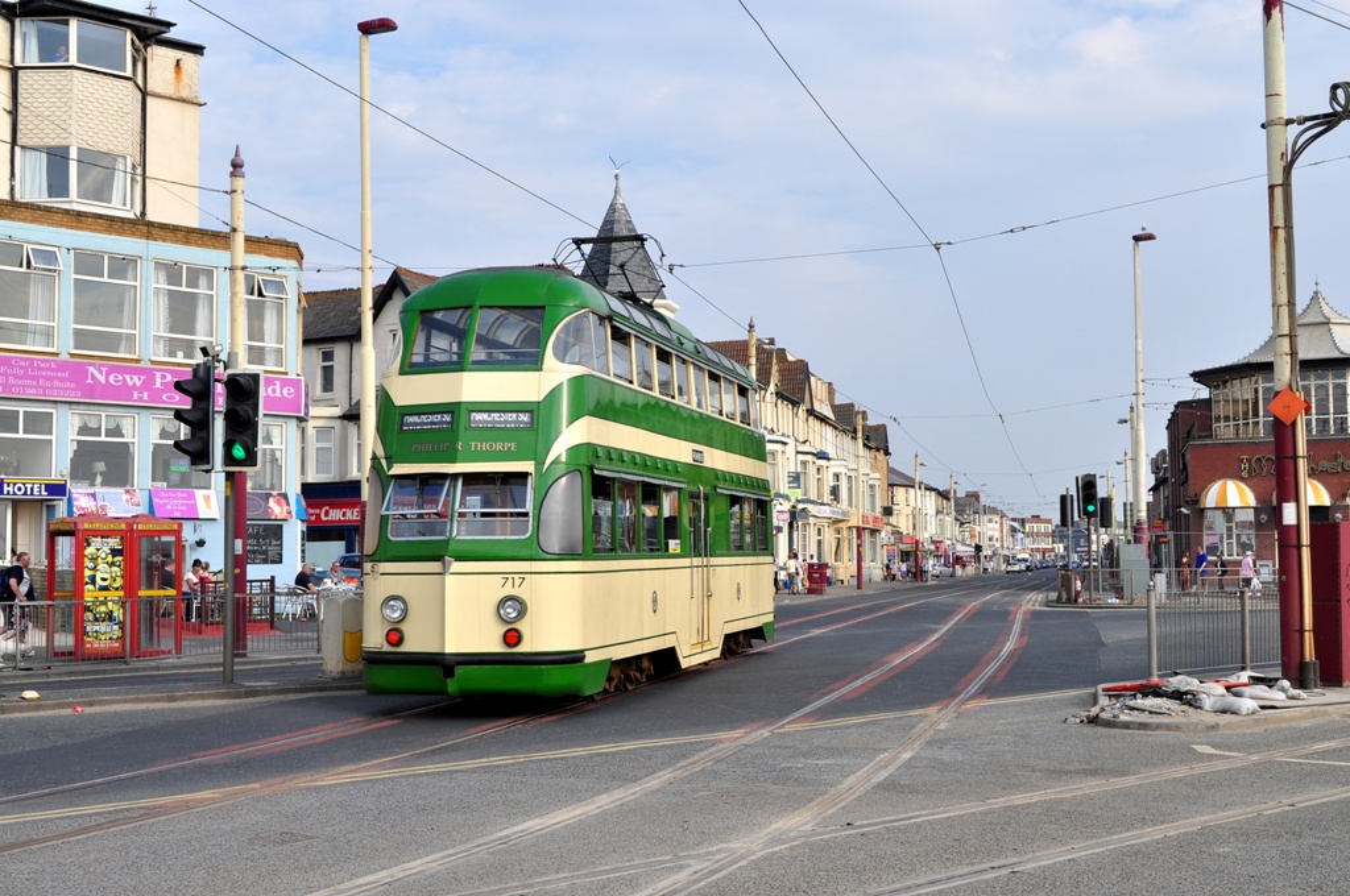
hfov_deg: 41.2
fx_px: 1798
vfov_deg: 28.0
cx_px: 675
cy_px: 448
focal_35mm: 48
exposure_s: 1/125
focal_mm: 32
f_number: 11
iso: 200
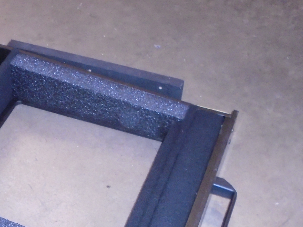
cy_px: 207
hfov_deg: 28.0
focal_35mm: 68
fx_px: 595
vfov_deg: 21.1
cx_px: 66
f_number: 3.5
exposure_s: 1/40
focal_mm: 5.5
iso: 400
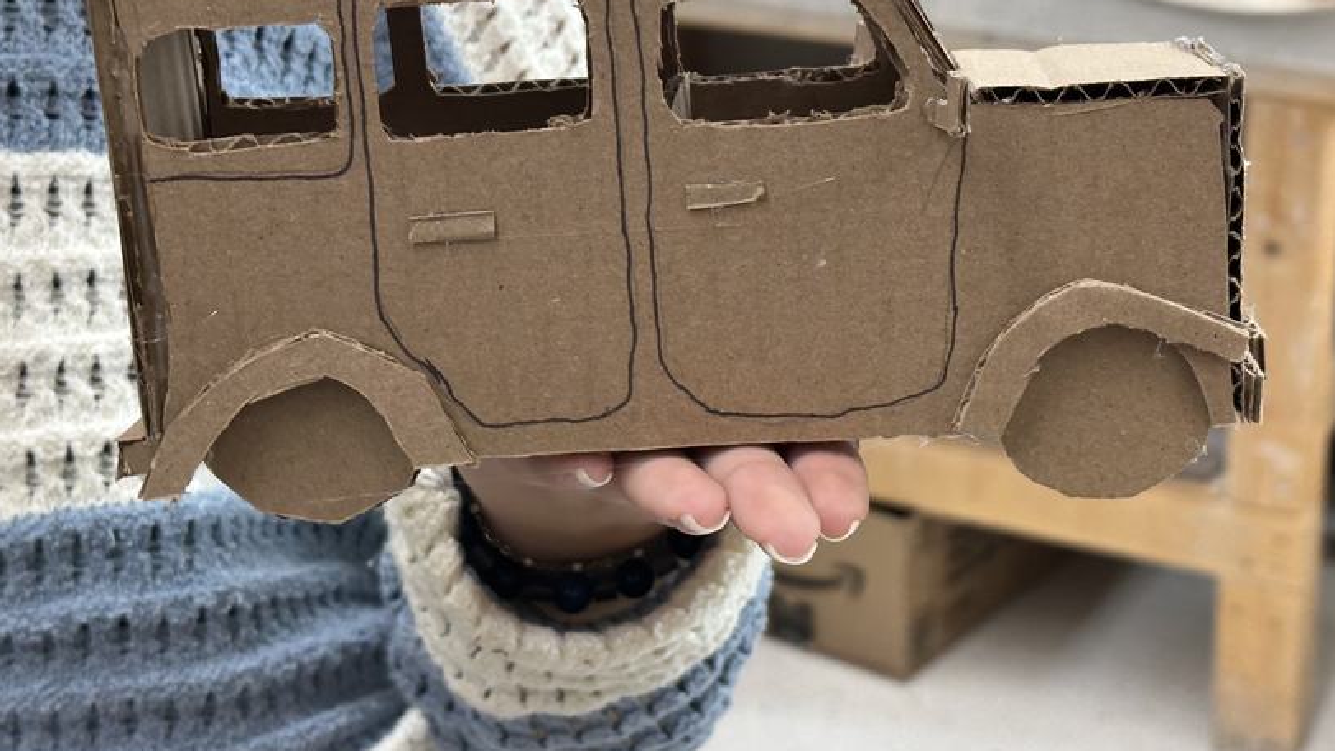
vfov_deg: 18.2
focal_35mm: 66
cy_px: 264
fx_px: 2336
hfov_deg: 31.8
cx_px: 813
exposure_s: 1/60
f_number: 1.78
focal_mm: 6.86
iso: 80
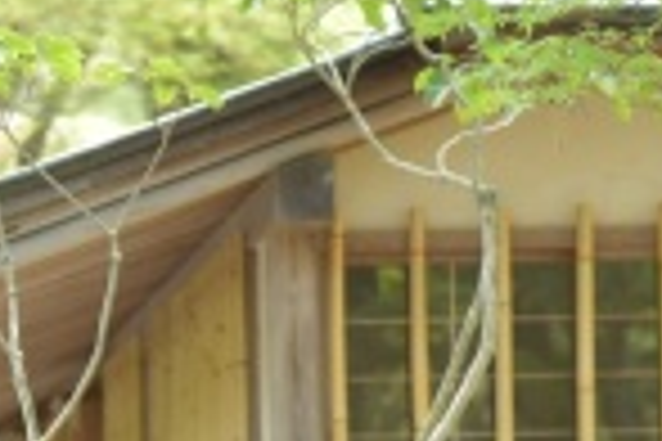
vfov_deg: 2.4
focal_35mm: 572
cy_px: 497
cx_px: -928
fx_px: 10518
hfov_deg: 3.6
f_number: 4
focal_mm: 105
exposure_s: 1/200
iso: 400
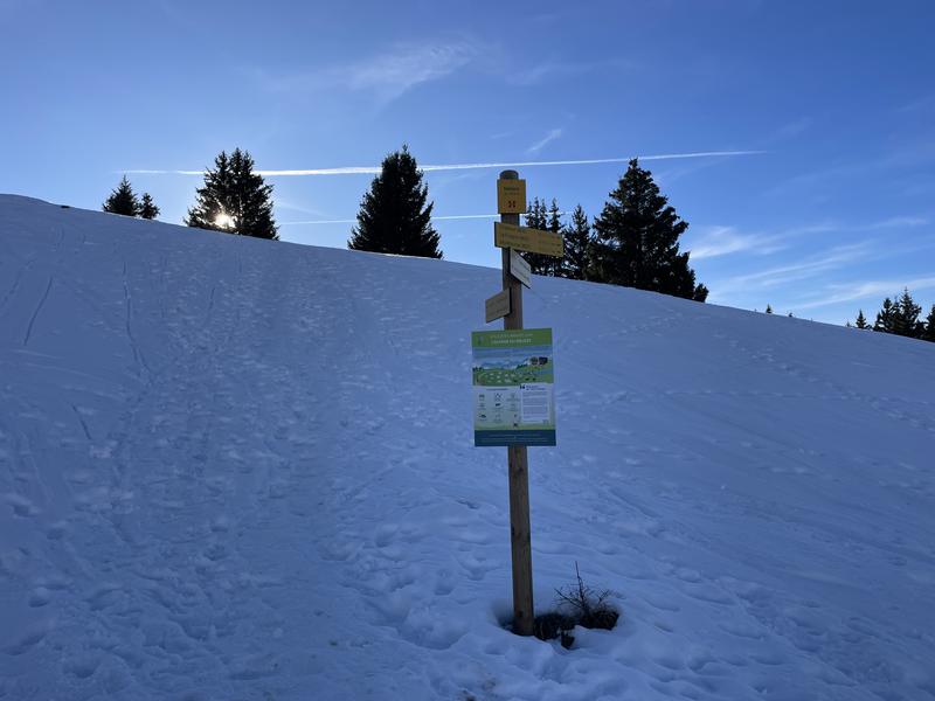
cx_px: 468
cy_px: 350
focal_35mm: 26
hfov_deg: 67.3
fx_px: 702
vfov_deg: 53.1
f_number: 1.6
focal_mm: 4.2
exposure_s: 1/3401
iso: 32
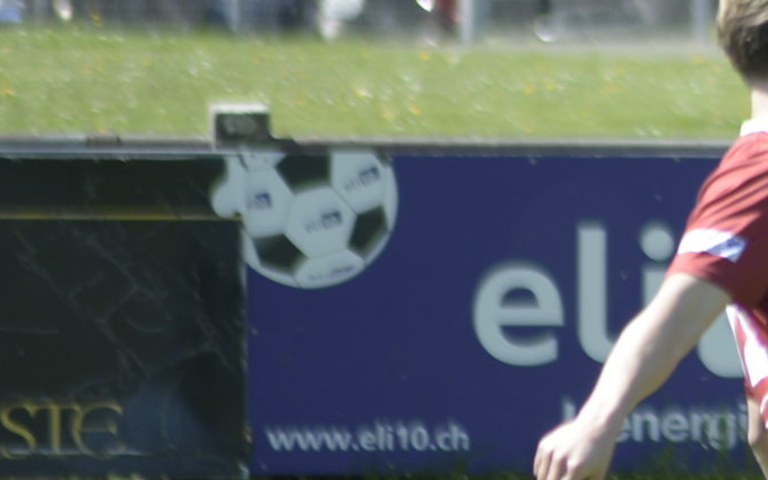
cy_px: 290
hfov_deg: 1.8
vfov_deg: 1.1
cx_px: 1388
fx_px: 24106
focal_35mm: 1152
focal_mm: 300
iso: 320
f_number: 5.6
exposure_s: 1/640
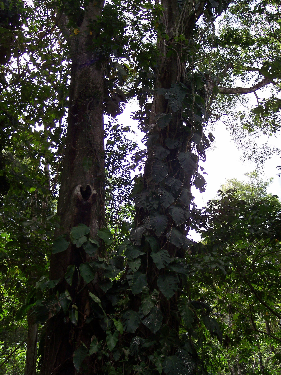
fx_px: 412
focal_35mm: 38
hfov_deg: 37.7
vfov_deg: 49.0
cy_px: 188
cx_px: 140
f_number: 2.8
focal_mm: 8
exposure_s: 1/700
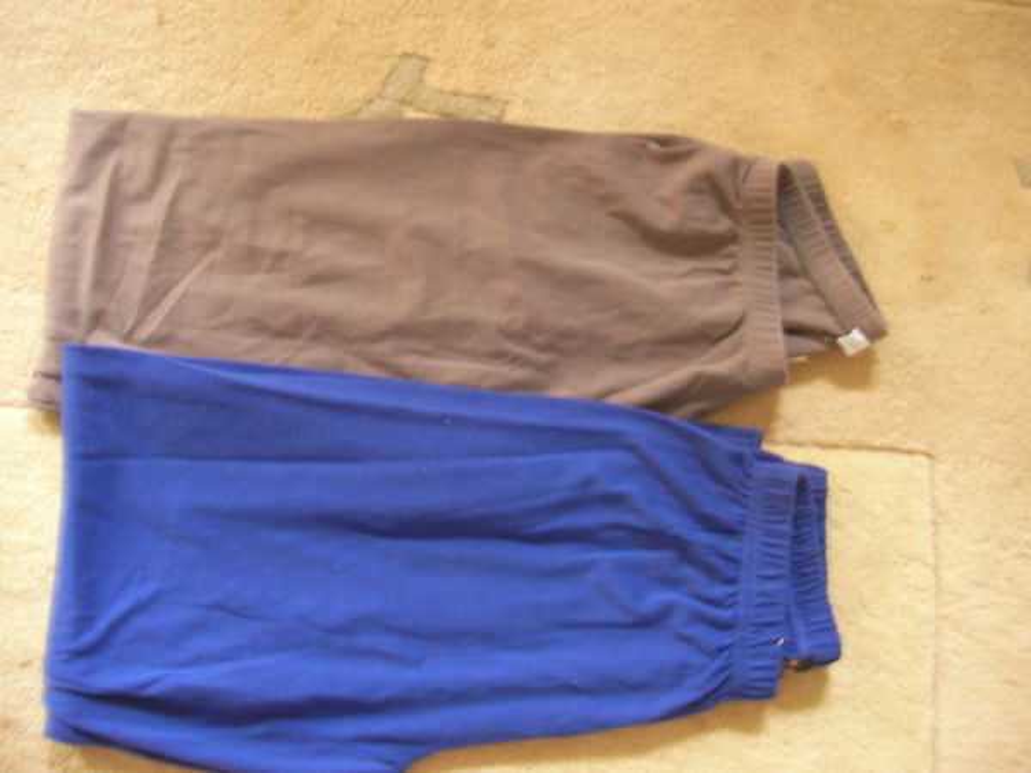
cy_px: 386
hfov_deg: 45.8
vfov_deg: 35.1
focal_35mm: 41
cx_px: 516
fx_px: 1221
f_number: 3.5
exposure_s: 1/2
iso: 120
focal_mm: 6.3
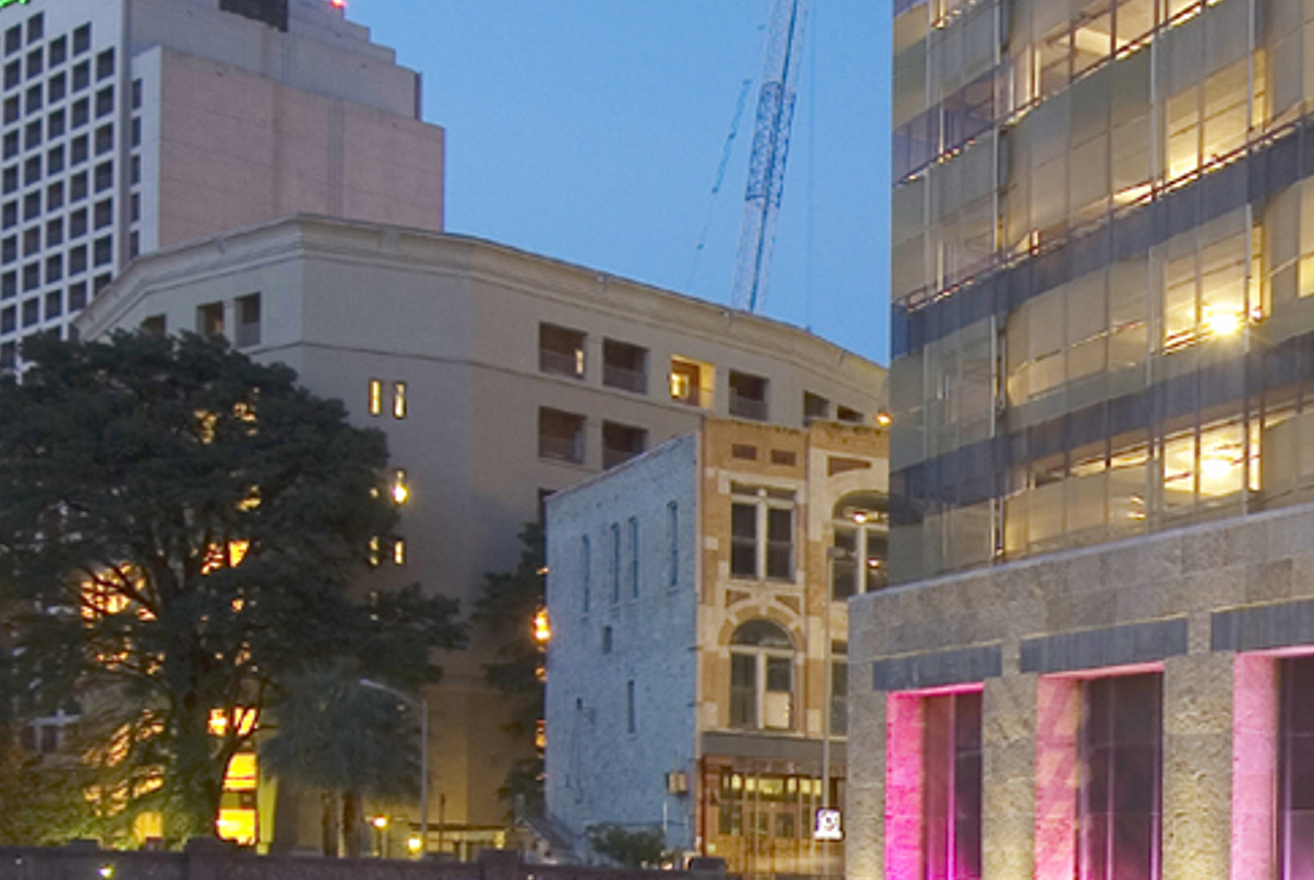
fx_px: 2084
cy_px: 1148
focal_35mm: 57
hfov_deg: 32.4
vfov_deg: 21.5
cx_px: 1298
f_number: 7.1
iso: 100
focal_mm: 12
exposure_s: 6
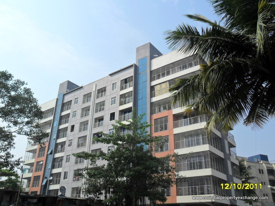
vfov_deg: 44.2
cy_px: 103
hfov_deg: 56.8
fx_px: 254
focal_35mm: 32
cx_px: 138
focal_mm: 5.7
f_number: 9.4
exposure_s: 1/180
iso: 100
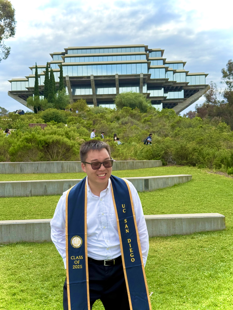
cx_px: 116
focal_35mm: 48
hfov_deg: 30.3
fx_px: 431
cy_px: 155
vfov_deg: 39.7
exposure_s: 1/2865
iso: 100
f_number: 1.78
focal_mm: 6.76
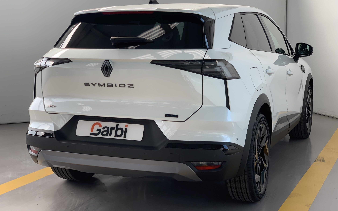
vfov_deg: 23.1
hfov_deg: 36.3
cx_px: 170
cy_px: 86
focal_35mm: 56
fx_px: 516
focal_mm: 6
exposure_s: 1/104
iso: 16
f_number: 2.4
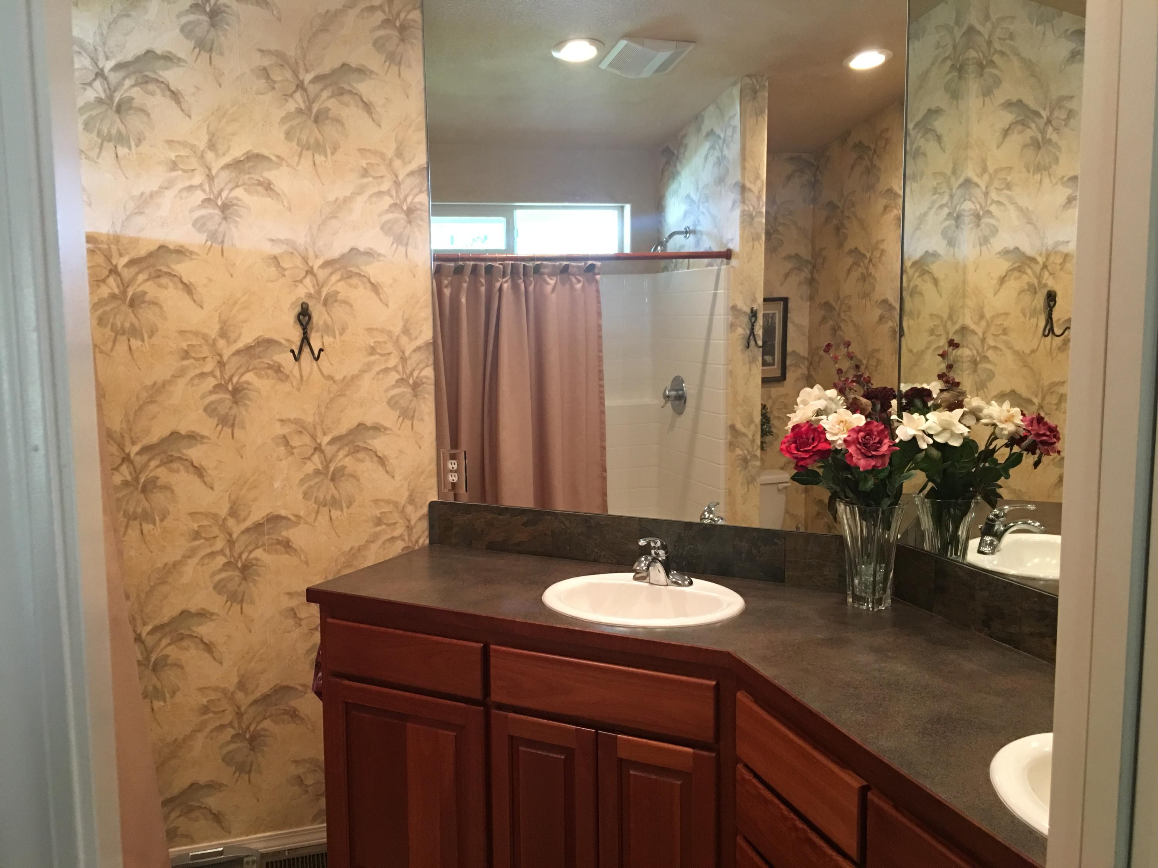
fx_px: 970
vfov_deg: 48.2
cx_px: 579
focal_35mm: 29
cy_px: 434
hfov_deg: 61.7
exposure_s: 1/15
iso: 100
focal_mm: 4.15
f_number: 2.2
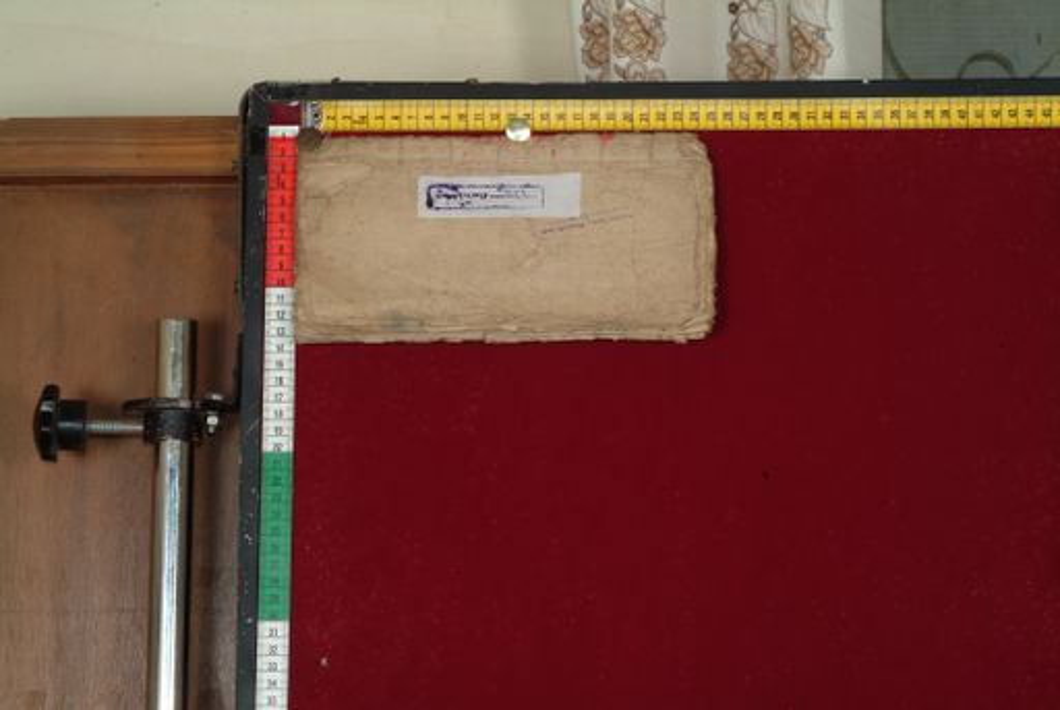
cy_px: 355
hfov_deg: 23.0
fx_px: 2610
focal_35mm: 88
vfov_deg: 15.5
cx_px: 530
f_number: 13
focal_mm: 59
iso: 160
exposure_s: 1/20
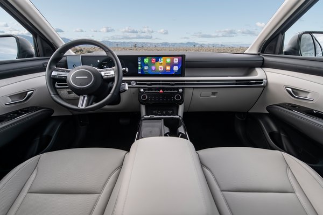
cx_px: 162
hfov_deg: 96.7
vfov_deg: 73.7
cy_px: 108
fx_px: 144
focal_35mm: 16
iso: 100
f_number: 5
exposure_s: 1/100
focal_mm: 16
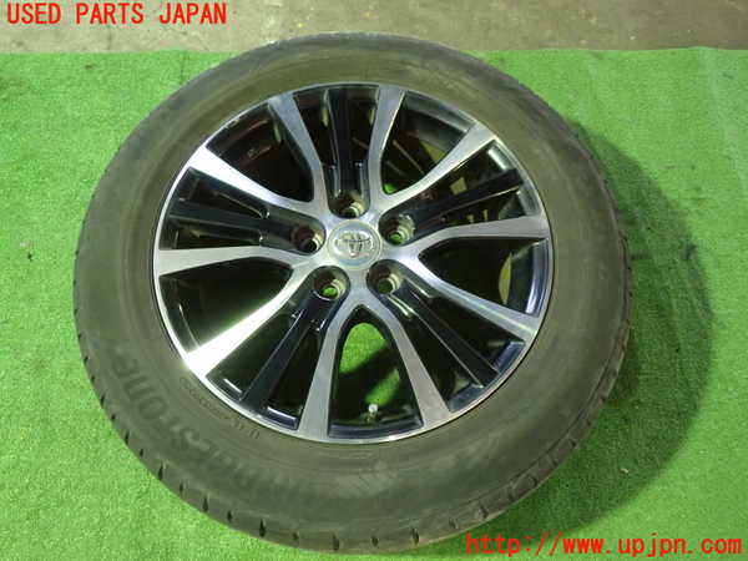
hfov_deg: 60.0
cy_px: 280
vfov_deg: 46.8
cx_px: 374
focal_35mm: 30
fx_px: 648
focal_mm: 5.4
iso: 800
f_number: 2.3
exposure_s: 1/25
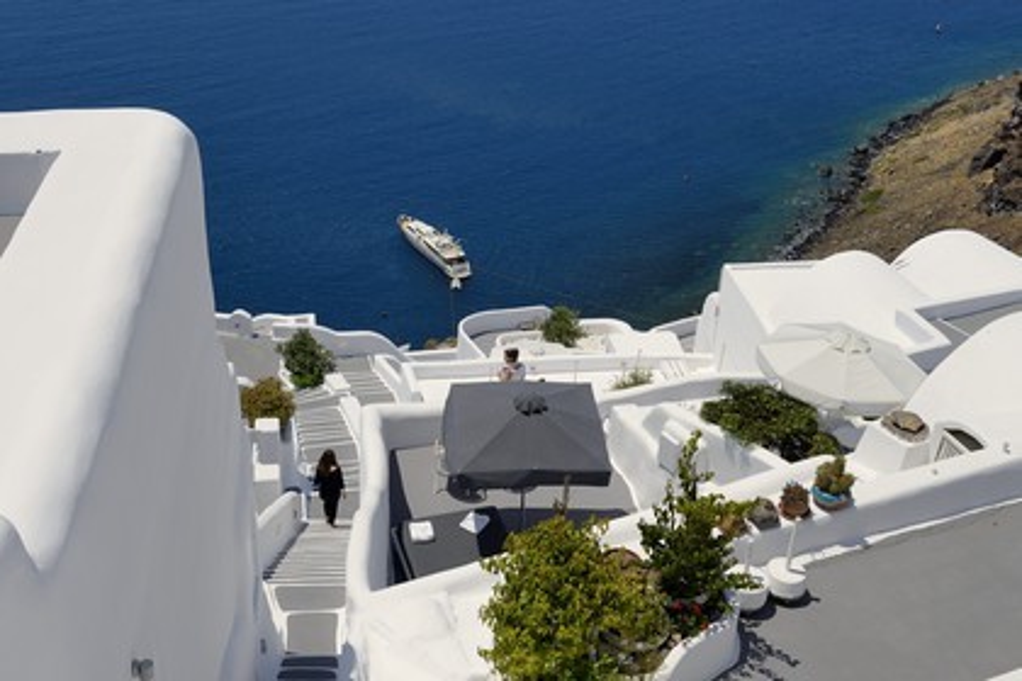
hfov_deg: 46.4
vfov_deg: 31.9
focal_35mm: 42
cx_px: 511
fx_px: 1192
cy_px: 340
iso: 100
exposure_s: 1/320
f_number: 11
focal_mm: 42
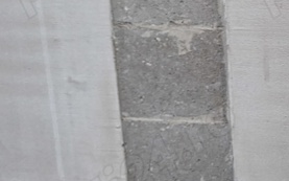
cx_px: 488
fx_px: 693
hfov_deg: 19.1
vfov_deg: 14.2
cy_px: -61
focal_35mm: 88
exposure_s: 1/50
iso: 50
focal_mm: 5.54
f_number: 1.8
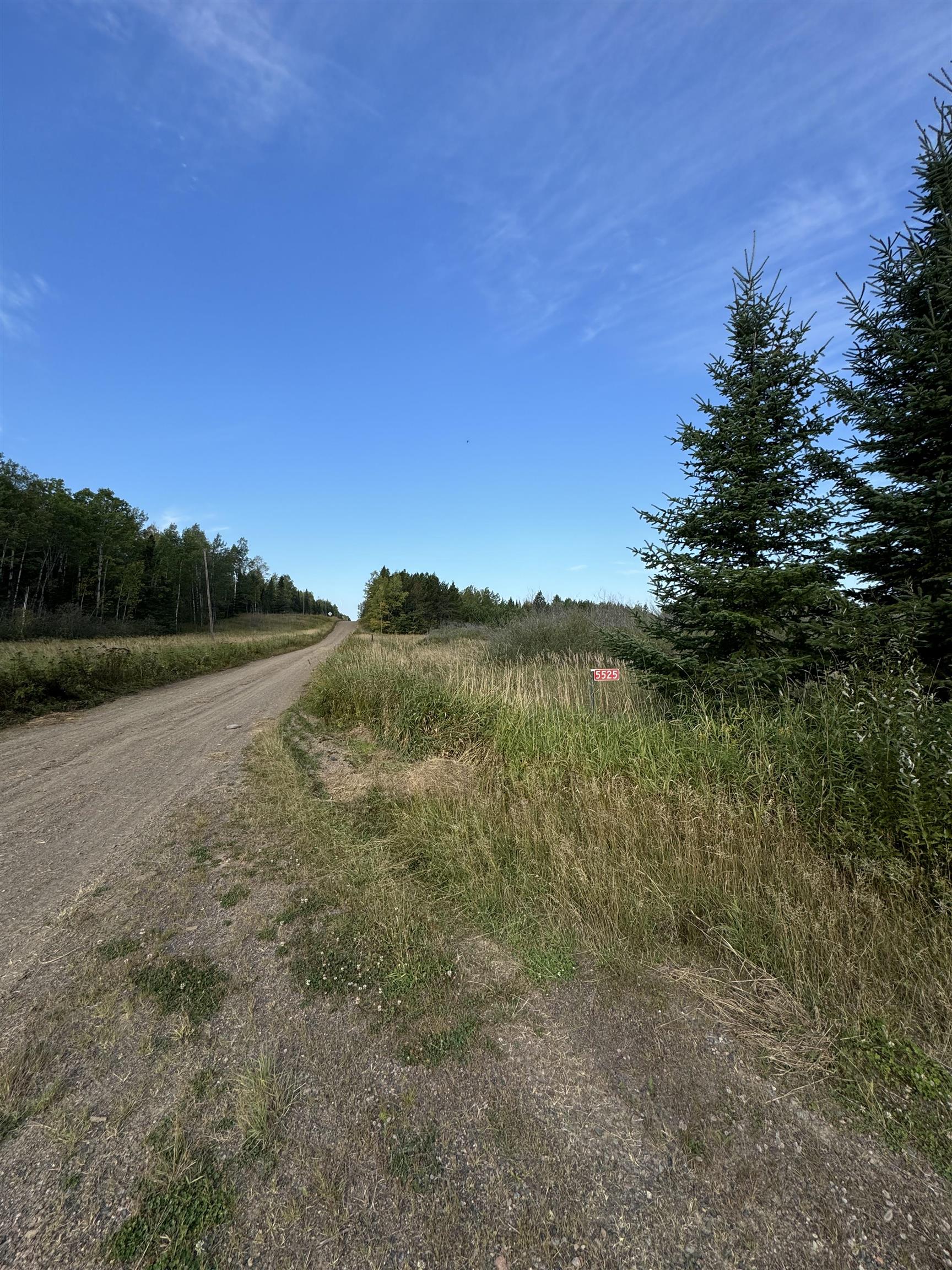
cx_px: 476
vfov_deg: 102.1
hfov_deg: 85.7
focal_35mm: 14
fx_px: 513
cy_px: 635
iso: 40
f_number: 2.2
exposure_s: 1/1277
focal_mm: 2.22
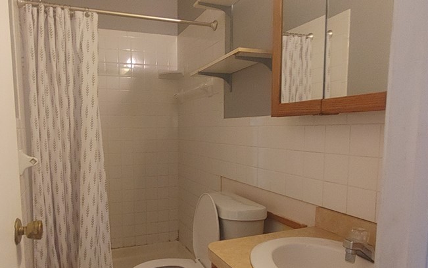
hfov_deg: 71.9
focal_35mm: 25
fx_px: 292
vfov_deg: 49.0
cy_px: 158
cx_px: 174
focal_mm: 1.6
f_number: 2.2
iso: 350
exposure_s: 1/24
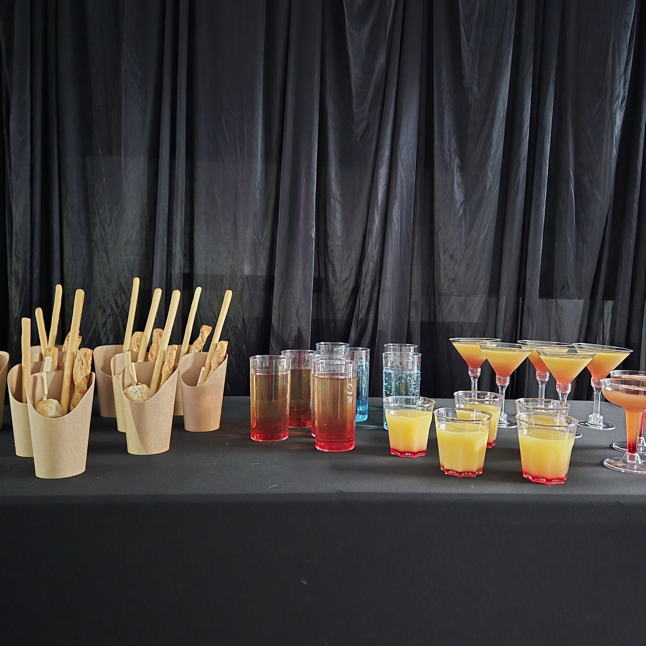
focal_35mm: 28
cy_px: 322
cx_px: 349
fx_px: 591
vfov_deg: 57.3
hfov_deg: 57.2
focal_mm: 5.4
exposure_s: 1/14.3
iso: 3200
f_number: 1.8
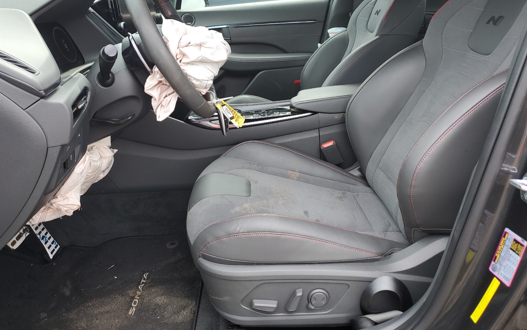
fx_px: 402
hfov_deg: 66.5
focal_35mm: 28
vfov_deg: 44.4
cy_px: 144
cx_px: 264
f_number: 1.5
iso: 50
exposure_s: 1/270
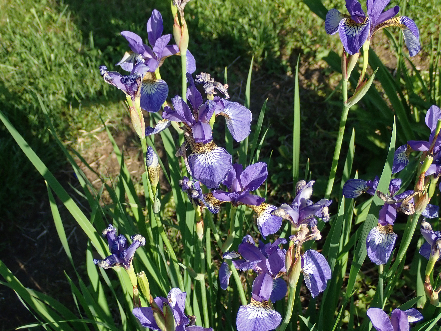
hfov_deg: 36.2
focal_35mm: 53
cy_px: 166
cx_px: 220
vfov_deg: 27.5
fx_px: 675
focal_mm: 9.61
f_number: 4.5
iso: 100
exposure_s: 1/160
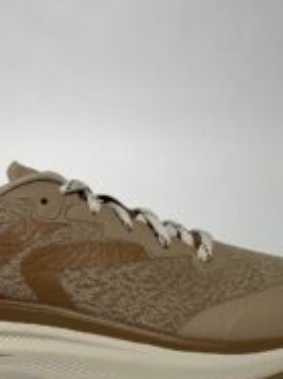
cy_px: 210
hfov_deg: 25.8
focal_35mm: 56
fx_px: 612
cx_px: 83
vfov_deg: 34.4
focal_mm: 5.1
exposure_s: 1/777
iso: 50
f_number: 1.6
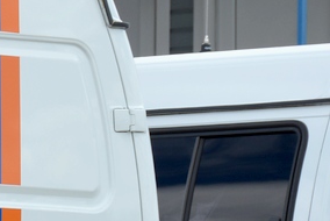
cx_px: -349
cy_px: 212
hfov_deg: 2.5
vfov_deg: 1.7
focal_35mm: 823
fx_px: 7552
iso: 160
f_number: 8
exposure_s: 1/250
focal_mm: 130
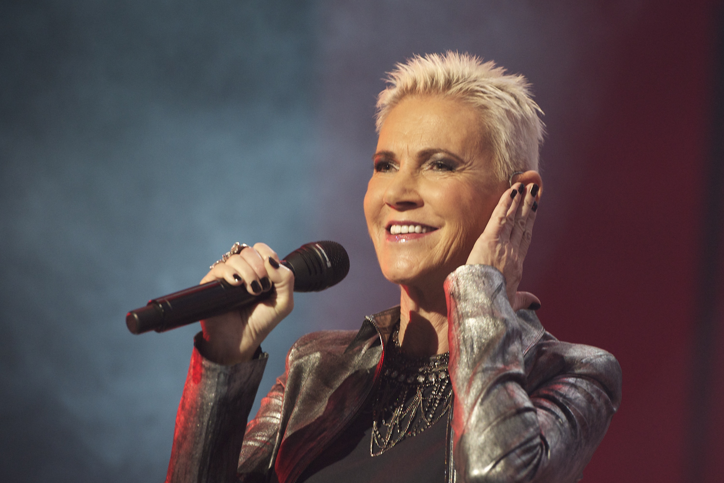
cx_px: 362
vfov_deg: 7.0
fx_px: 3921
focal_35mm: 195
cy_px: 242
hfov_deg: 10.5
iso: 3200
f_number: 4
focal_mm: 195
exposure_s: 1/250
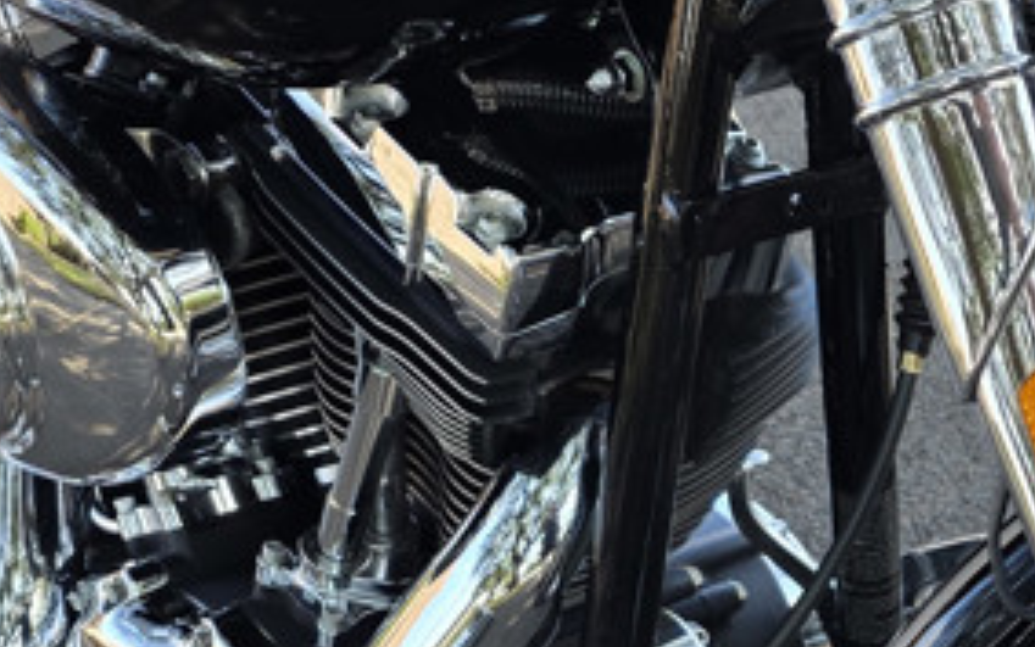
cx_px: 1249
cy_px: 833
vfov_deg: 13.7
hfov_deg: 21.0
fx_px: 2596
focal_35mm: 92
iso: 50
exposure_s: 1/359
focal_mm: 6.3
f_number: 1.7
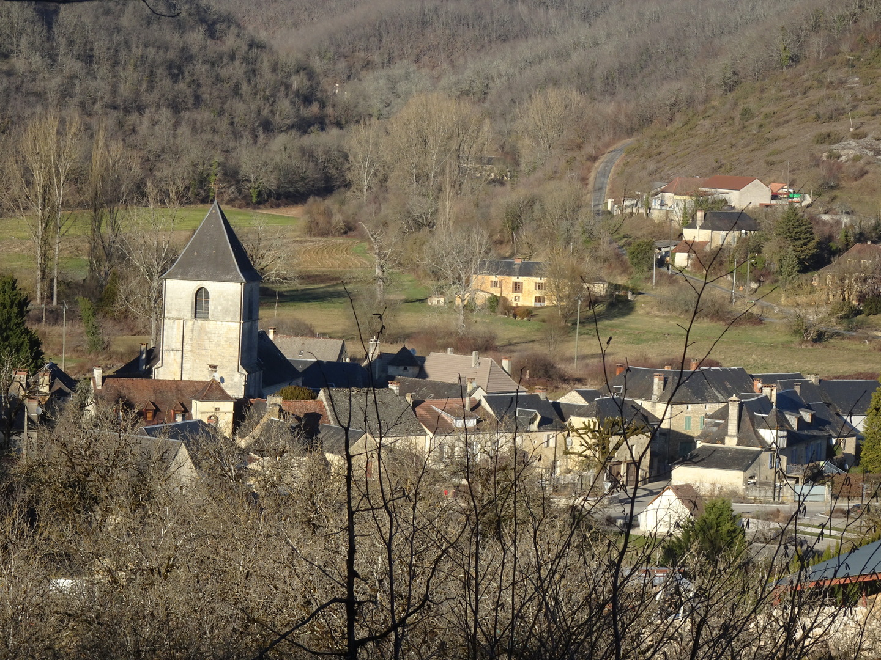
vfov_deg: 10.2
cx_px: 440
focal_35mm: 146
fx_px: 3716
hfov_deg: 13.5
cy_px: 330
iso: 80
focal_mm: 24.99
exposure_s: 1/320
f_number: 5.6
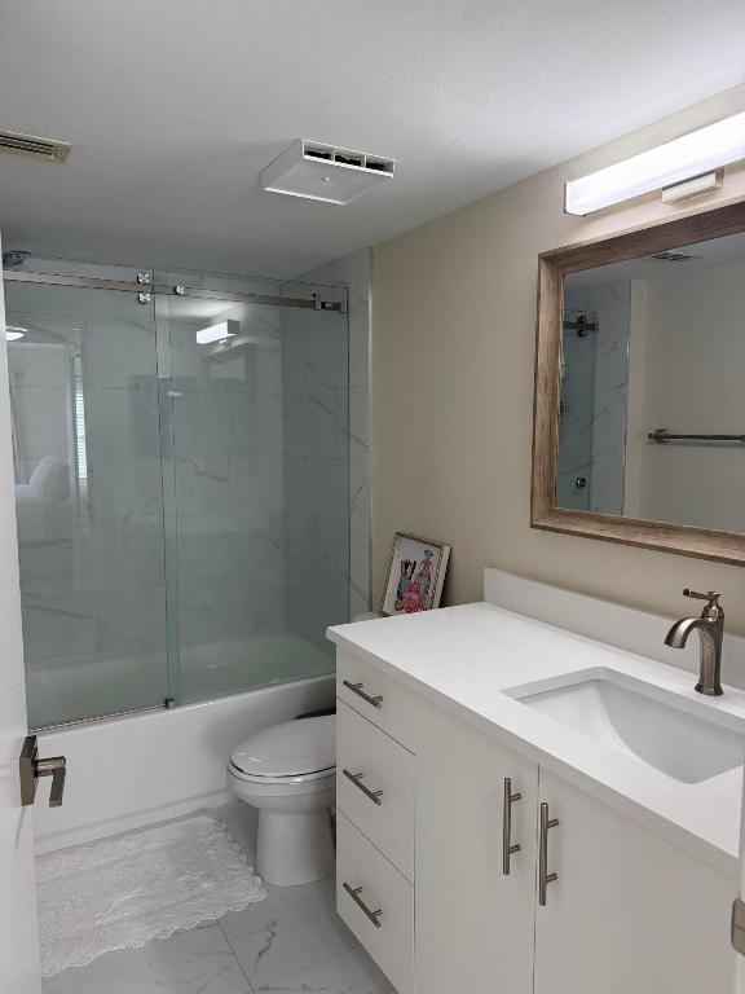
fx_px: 689
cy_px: 497
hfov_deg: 56.8
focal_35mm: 24
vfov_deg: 71.6
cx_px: 372
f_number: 1.78
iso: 160
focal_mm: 6.76
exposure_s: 1/240
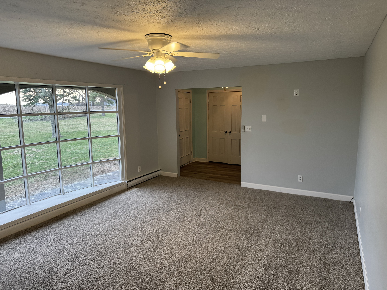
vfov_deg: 56.8
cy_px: 145
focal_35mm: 24
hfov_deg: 71.6
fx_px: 268
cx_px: 194
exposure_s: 1/120
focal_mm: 6.86
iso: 200
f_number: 1.78
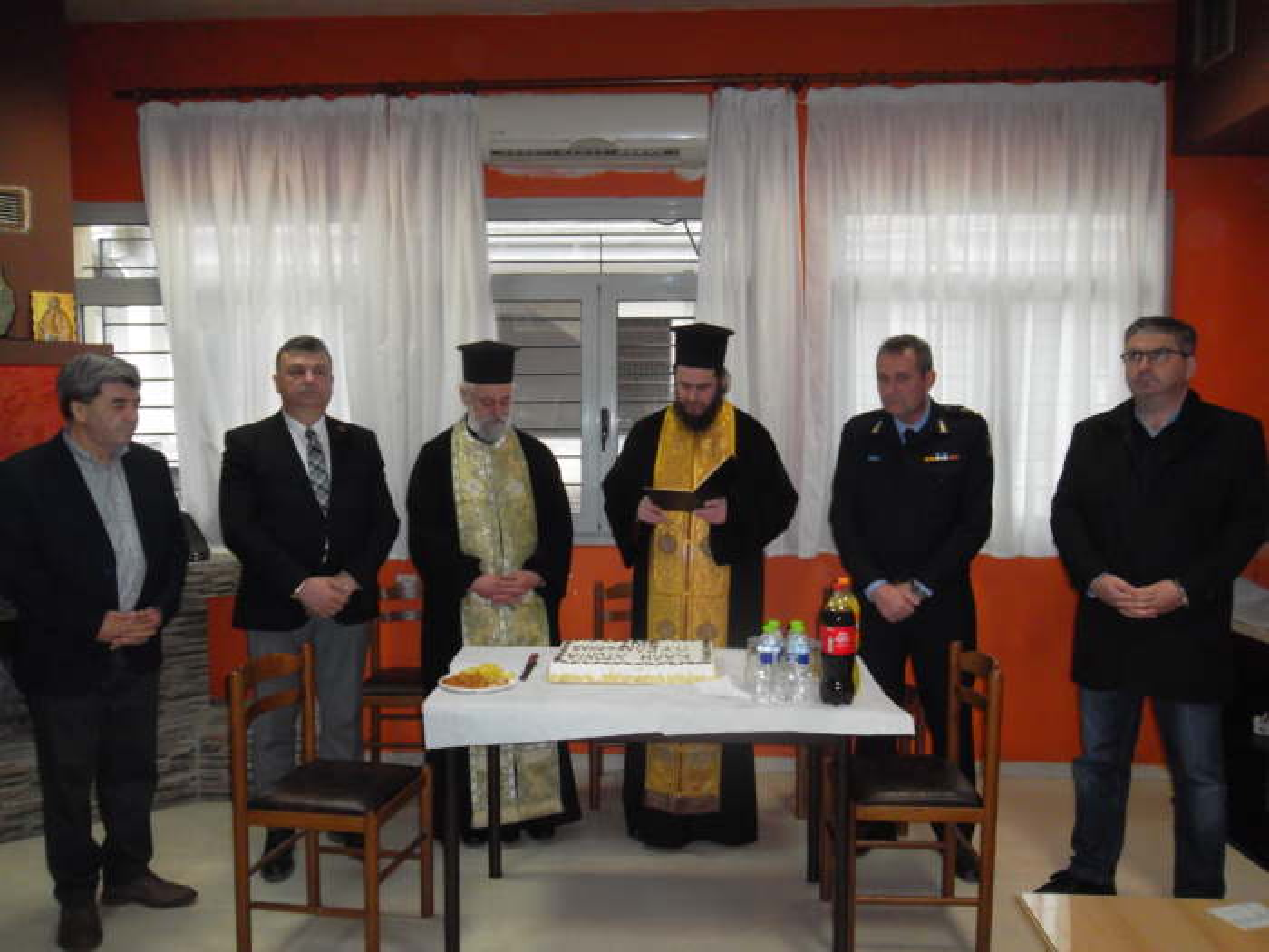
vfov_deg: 51.4
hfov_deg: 65.3
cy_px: 476
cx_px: 634
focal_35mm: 27
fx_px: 990
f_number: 3.5
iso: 320
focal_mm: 4.9
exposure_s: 1/45
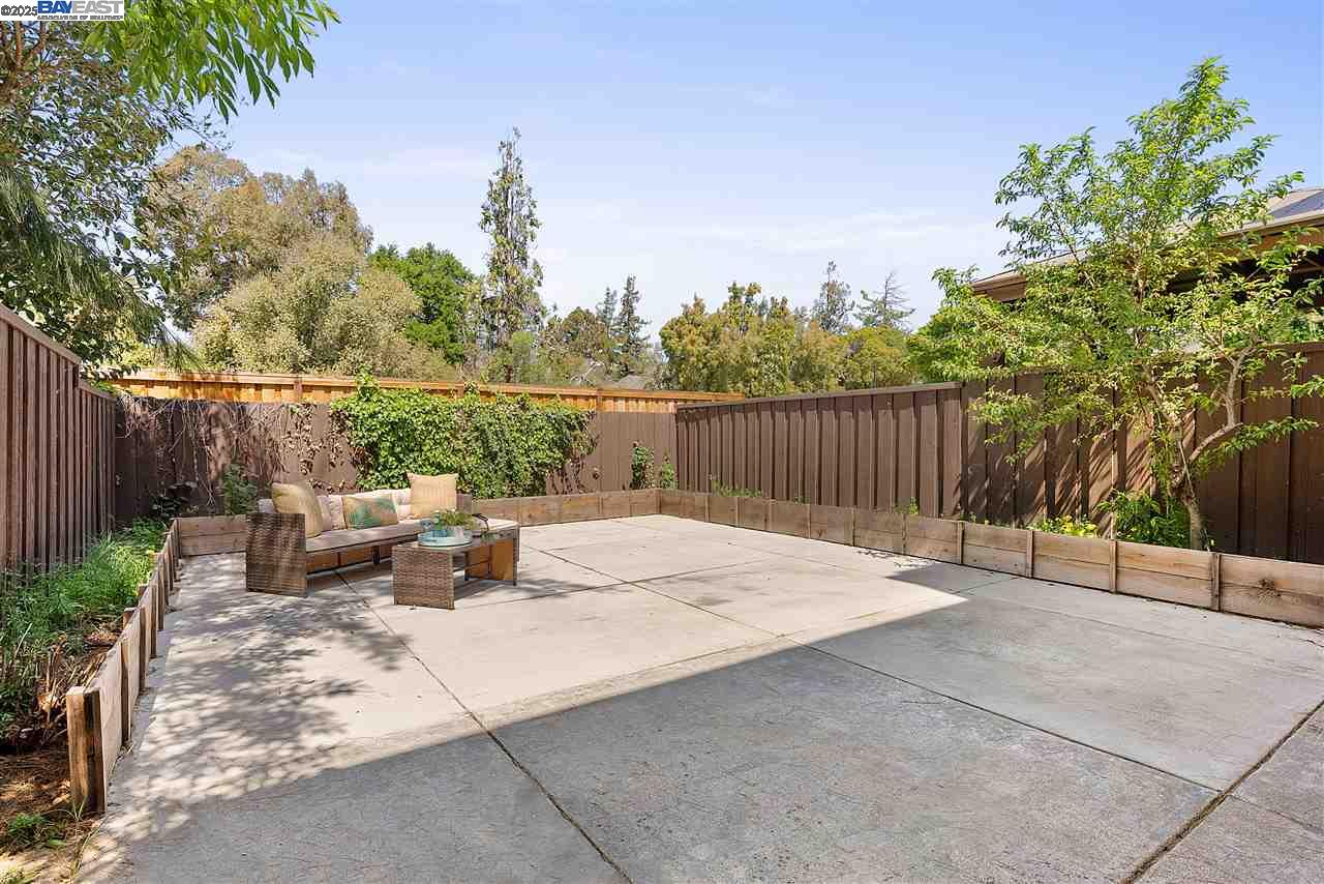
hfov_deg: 93.3
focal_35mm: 17
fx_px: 625
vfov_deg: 70.5
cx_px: 662
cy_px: 442
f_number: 8
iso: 500
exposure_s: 1/200
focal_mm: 17
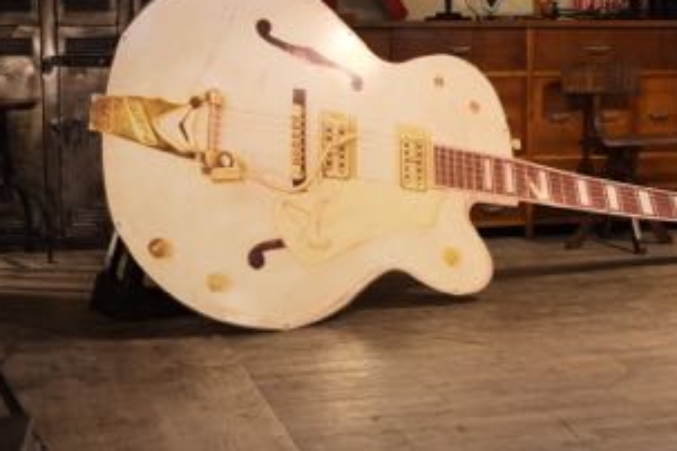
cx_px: 436
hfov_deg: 28.7
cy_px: 180
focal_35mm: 70
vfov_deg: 19.4
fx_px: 1316
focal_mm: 35
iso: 2000
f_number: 5
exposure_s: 1/125
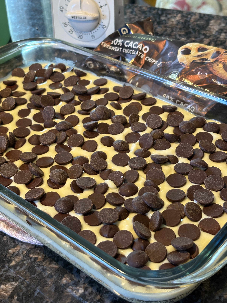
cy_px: 152
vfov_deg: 36.8
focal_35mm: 52
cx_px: 114
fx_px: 455
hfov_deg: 28.0
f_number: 1.6
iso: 125
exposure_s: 1/40
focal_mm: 5.96
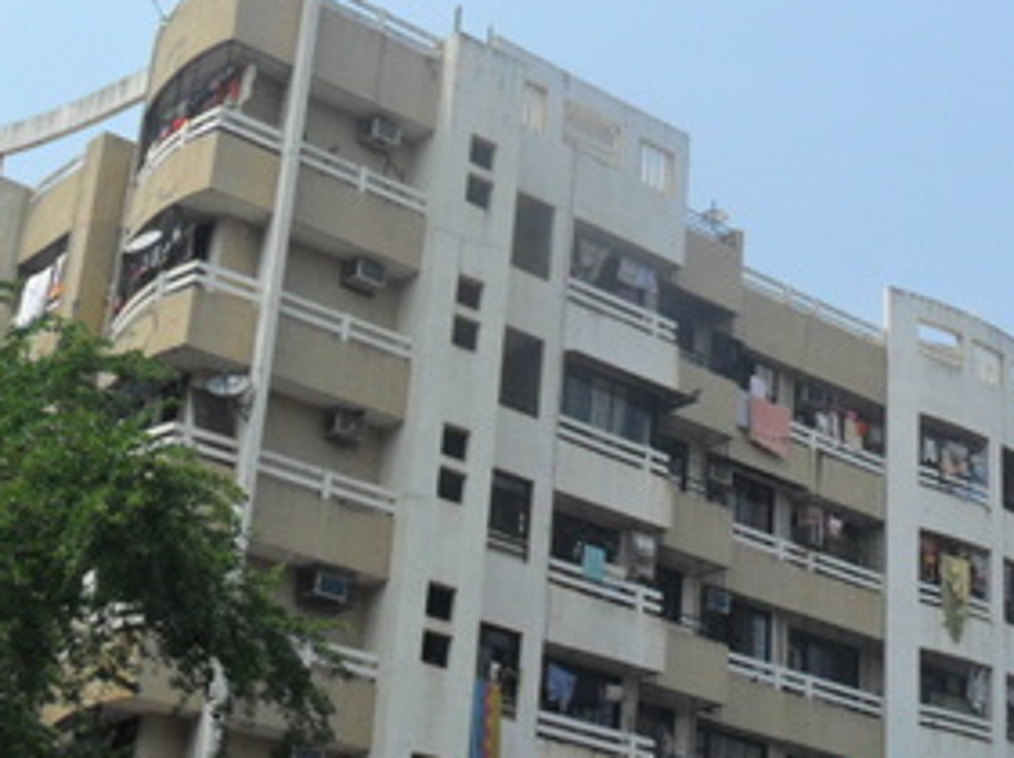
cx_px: 722
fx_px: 2136
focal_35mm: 73
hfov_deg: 26.5
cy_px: 379
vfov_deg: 20.1
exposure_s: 1/180
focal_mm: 5.7
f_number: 9.4
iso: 100
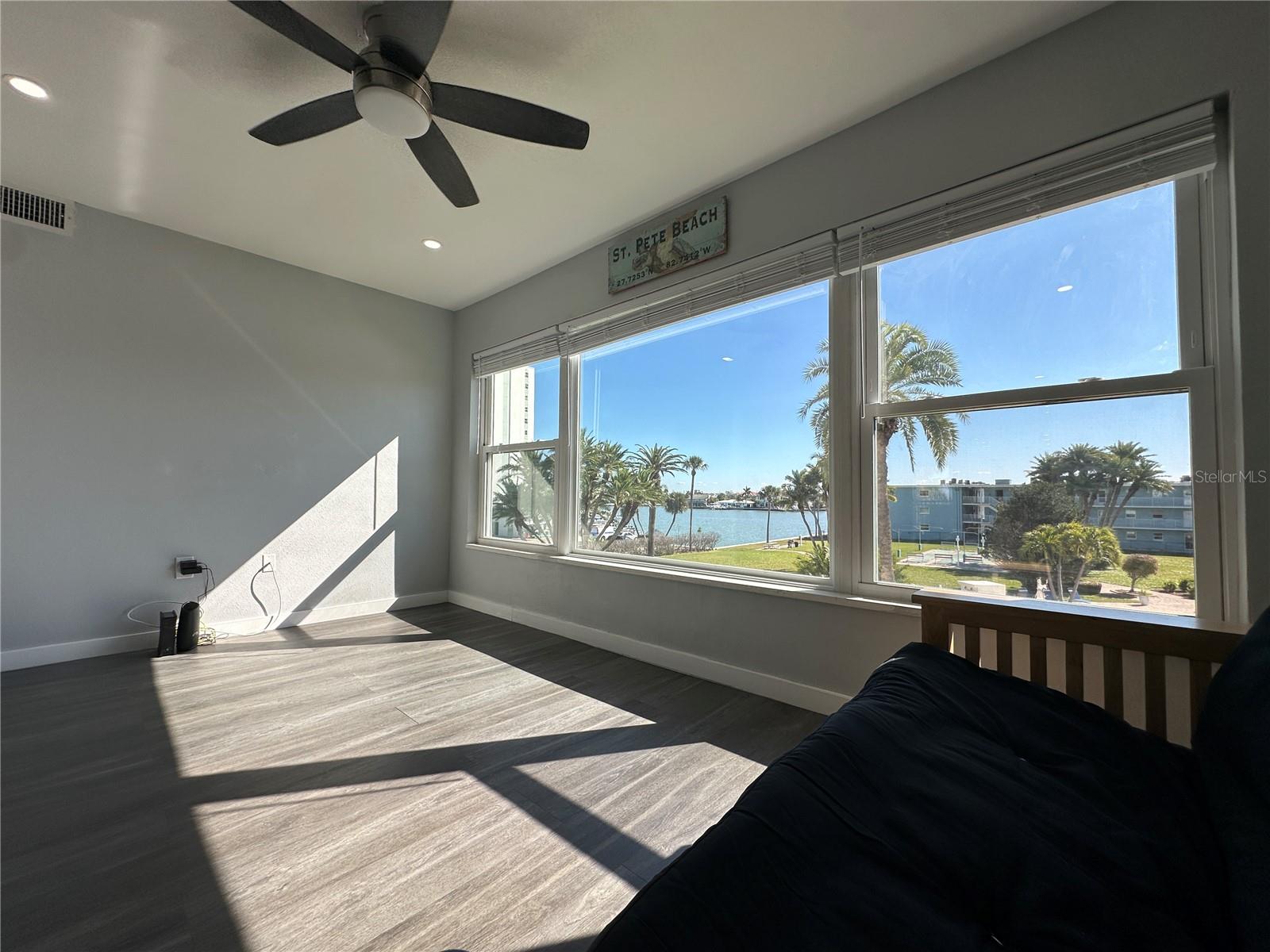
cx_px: 635
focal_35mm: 14
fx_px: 514
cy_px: 476
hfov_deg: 102.1
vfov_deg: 85.7
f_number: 2.2
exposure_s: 1/979
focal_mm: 2.22
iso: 40
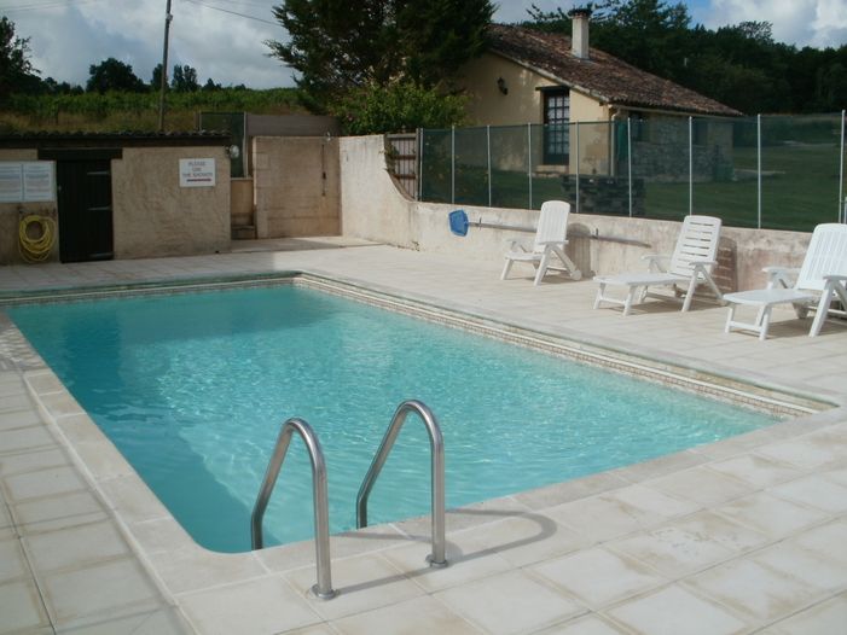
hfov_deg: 51.3
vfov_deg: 39.7
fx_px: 881
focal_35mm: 36
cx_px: 424
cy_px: 318
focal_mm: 6.3
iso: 100
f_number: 5.6
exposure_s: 1/1000
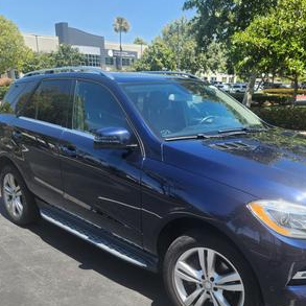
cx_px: 189
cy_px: 183
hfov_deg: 46.8
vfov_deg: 47.0
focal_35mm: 35
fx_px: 350
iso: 20
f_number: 1.8
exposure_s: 1/580
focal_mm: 5.4
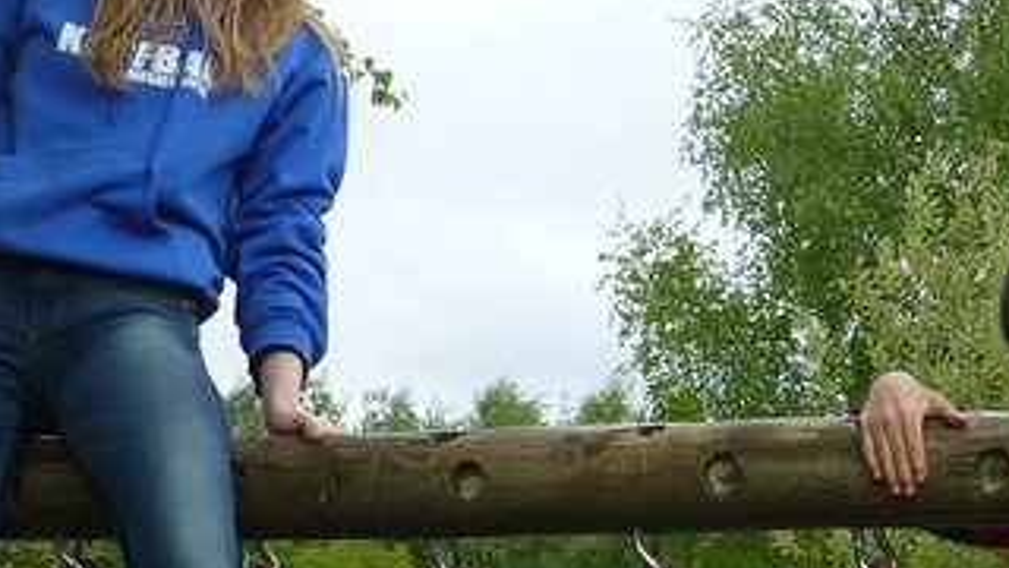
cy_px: 464
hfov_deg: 16.6
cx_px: 798
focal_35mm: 128
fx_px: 3425
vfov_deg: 9.4
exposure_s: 1/320
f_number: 4.2
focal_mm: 8.5
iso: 100
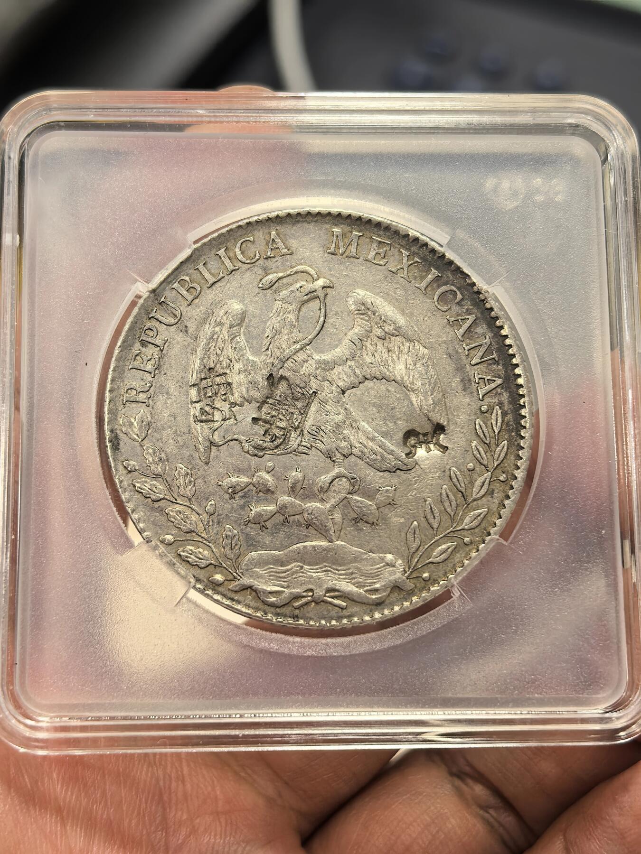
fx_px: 1333
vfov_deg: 35.5
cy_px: 427
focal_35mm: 54
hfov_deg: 27.0
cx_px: 320
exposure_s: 1/100
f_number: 2
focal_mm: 6.98
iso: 250
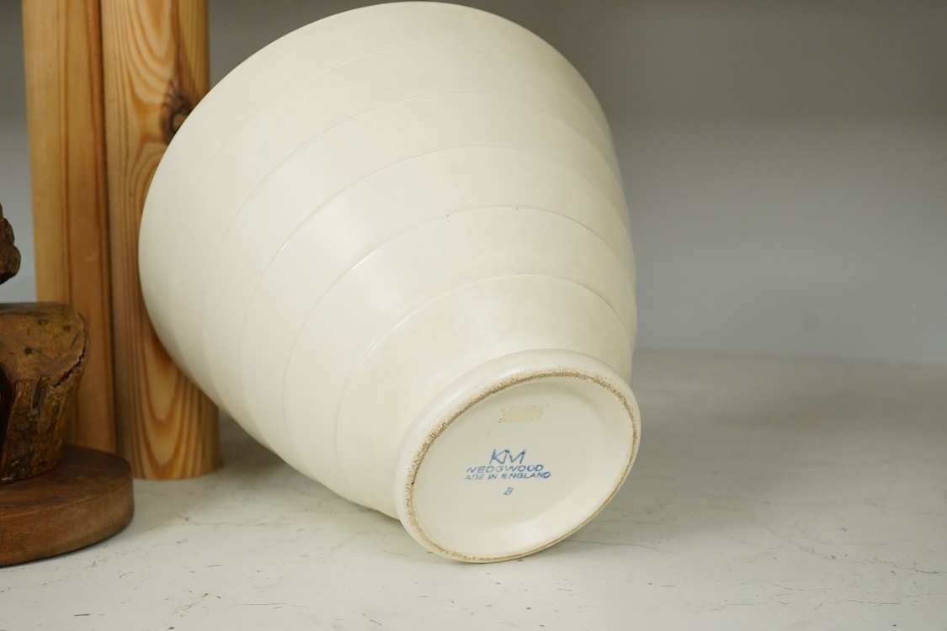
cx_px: 474
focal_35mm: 45
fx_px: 1184
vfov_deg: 29.9
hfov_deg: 43.6
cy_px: 316
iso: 2500
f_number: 10
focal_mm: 30
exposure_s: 1/160
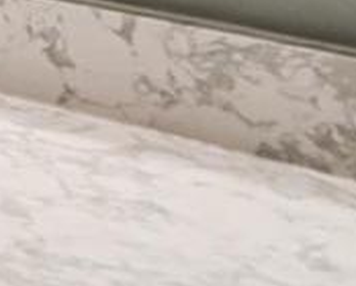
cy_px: -333
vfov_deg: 11.0
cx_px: -906
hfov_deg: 9.3
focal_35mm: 124
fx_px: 1309
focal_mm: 16
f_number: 8
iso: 1250
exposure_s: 1/30
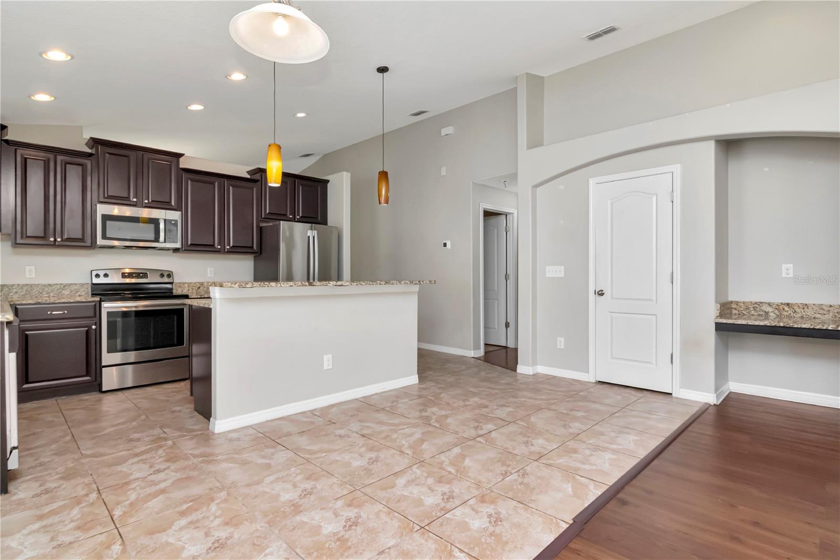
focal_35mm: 16
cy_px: 280
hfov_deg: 95.0
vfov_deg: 72.0
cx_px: 420
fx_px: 385
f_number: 10
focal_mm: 11
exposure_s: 1/50
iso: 1000
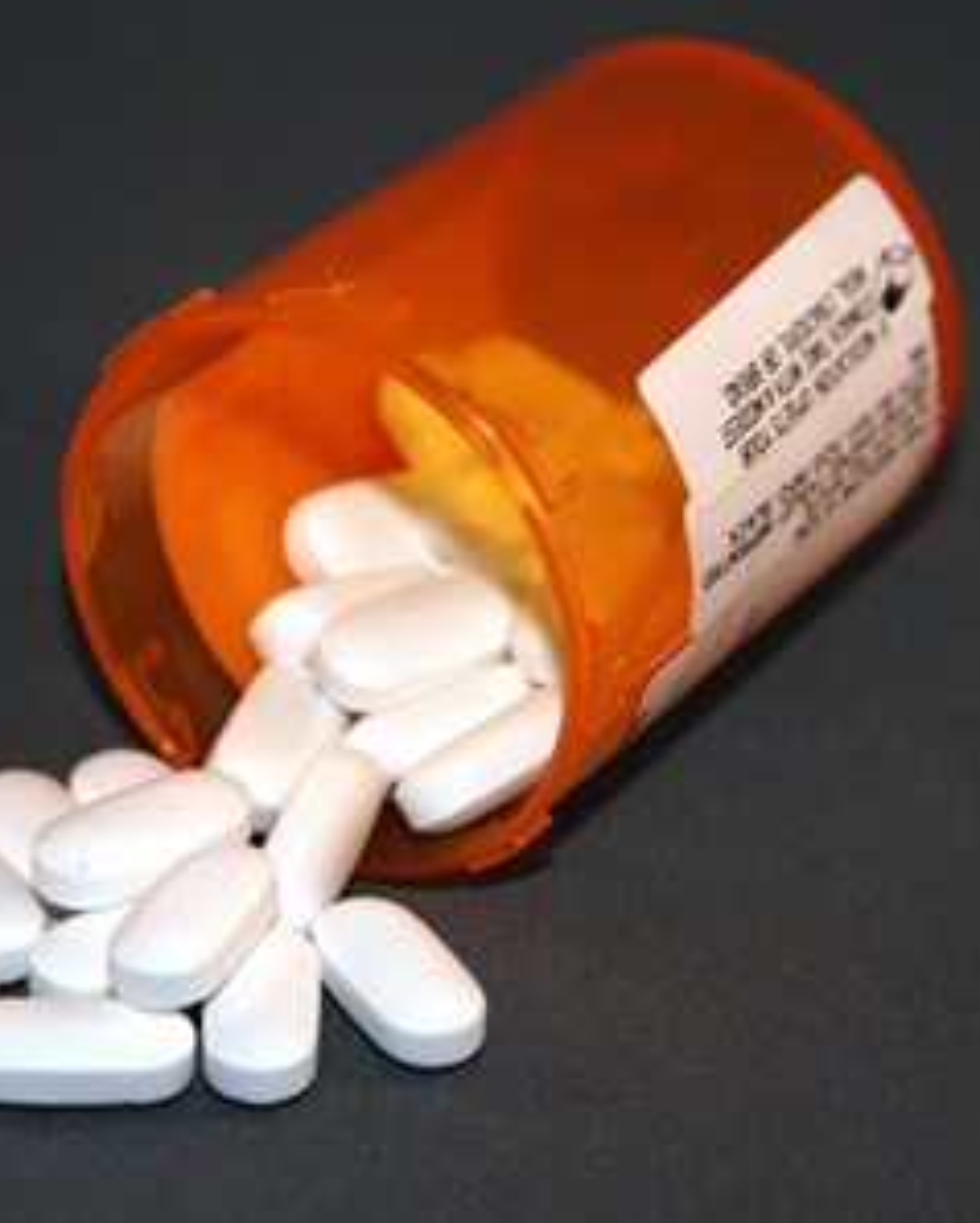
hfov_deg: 9.1
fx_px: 6157
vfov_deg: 11.3
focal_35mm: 170
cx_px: 486
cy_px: 609
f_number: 5.6
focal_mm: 80
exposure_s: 1/60
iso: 200
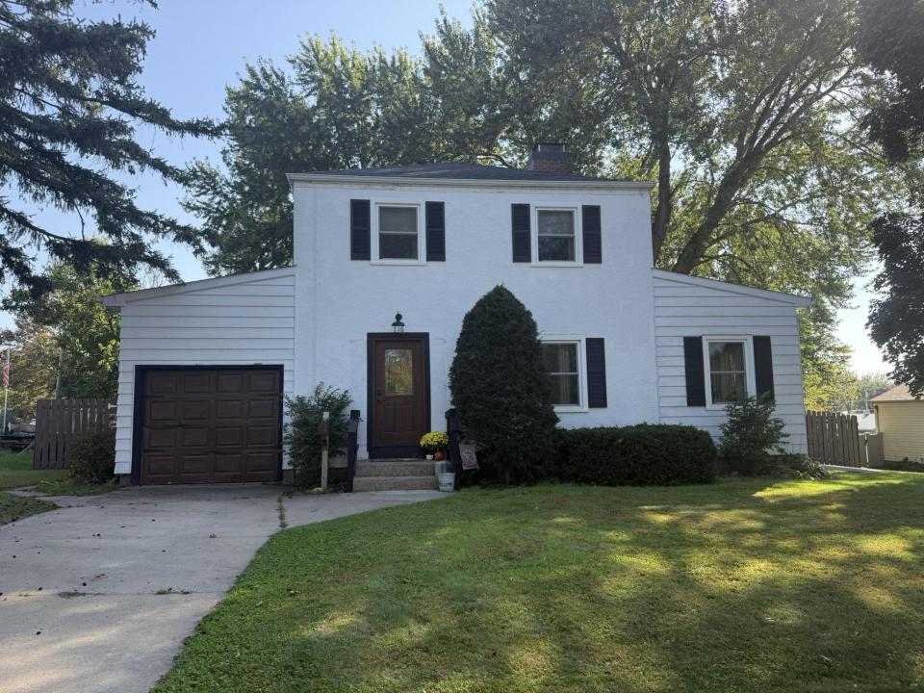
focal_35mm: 24
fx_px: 641
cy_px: 346
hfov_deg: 71.6
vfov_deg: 56.8
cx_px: 462
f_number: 1.78
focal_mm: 6.76
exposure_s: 1/1156
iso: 100
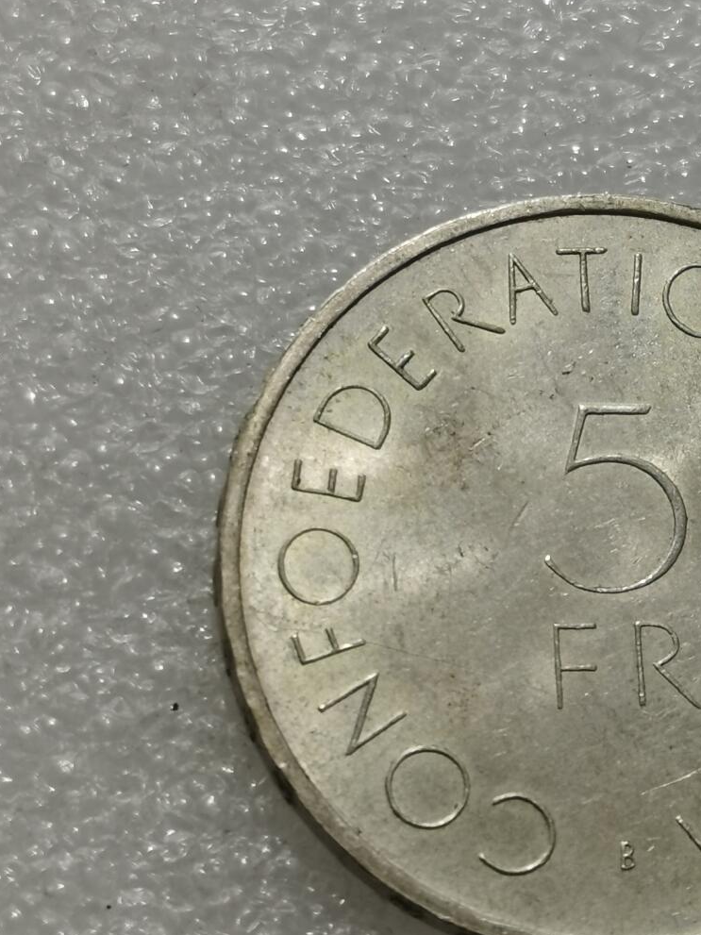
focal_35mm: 109
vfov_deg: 18.0
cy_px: 356
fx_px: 2944
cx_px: 573
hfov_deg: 13.5
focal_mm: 5.58
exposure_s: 1/118
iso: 50
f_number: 1.8
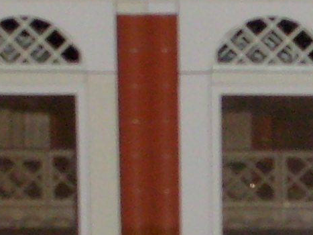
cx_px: 167
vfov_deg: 3.4
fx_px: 3923
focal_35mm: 434
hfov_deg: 4.6
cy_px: 98
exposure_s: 1/60
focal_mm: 12
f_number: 3.9
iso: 100
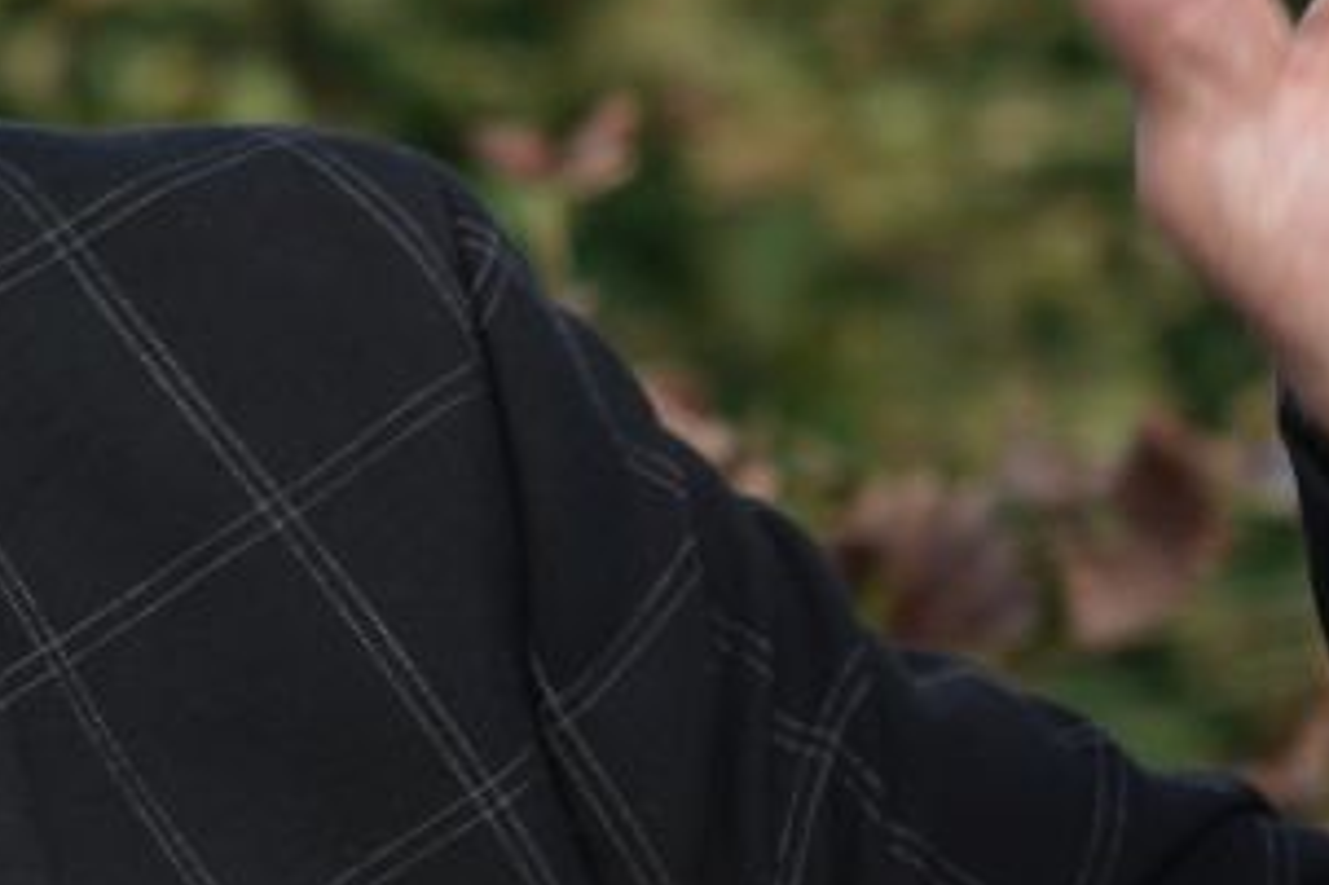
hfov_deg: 8.2
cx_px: -986
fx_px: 8929
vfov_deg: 5.7
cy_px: 361
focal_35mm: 242
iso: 50
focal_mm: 61
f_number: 4
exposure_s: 1/200
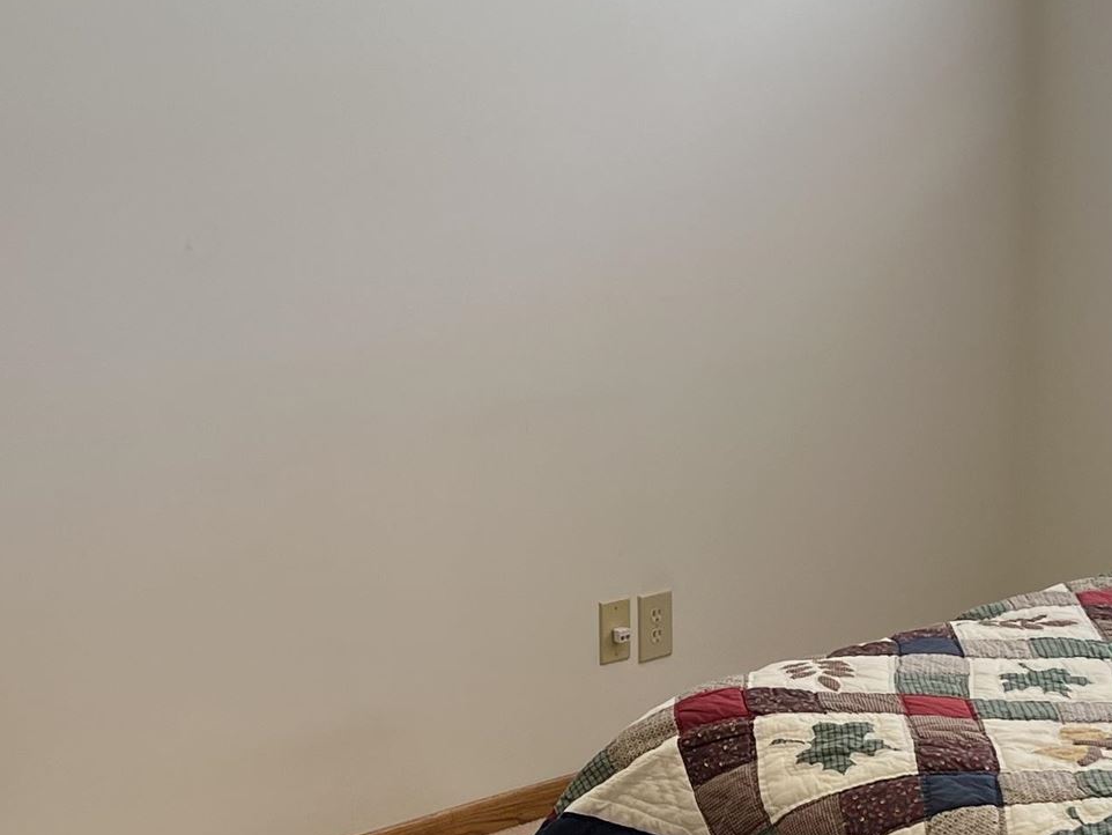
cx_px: 646
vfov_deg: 17.8
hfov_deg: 23.5
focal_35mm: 83
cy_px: 452
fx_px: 2667
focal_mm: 5.7
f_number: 1.5
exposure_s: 1/120
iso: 80
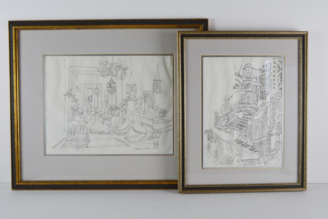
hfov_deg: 49.6
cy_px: 110
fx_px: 355
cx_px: 164
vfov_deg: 34.2
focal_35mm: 39
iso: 400
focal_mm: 26
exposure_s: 1/125
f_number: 5.6
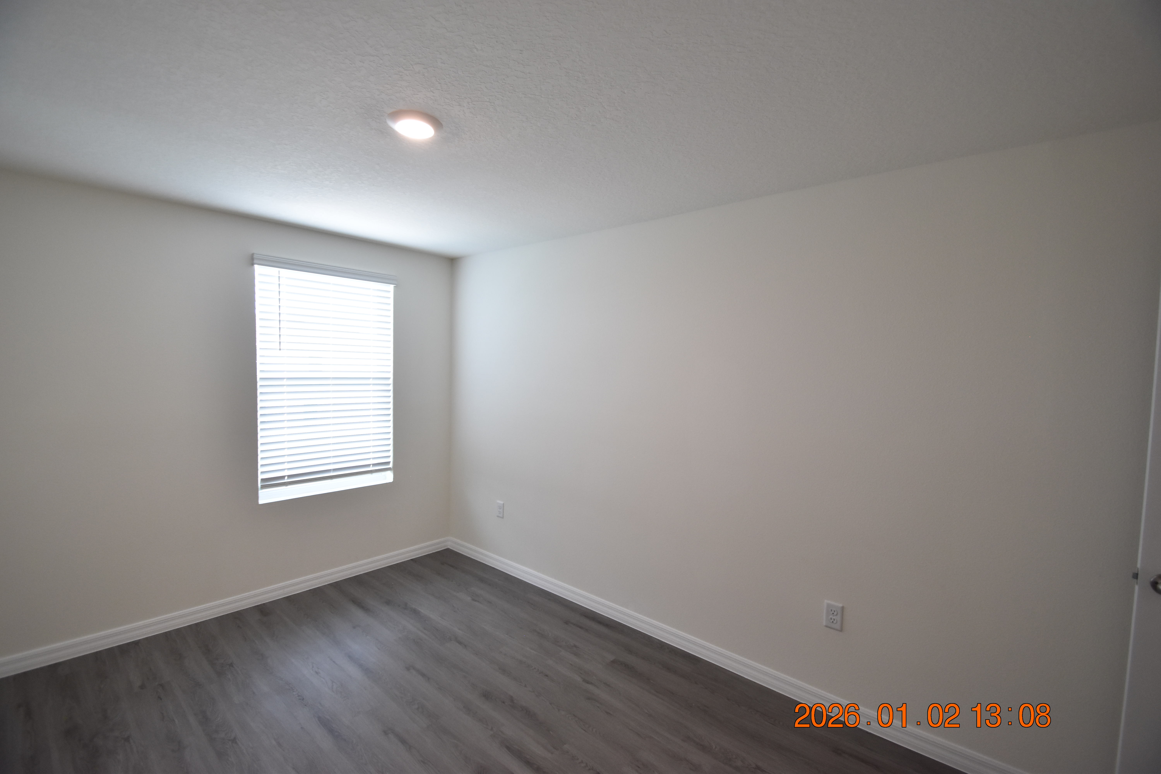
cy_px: 387
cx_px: 580
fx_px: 484
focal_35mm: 15
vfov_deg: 77.3
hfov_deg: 100.4
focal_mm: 10
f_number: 3.5
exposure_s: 1/90
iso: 800
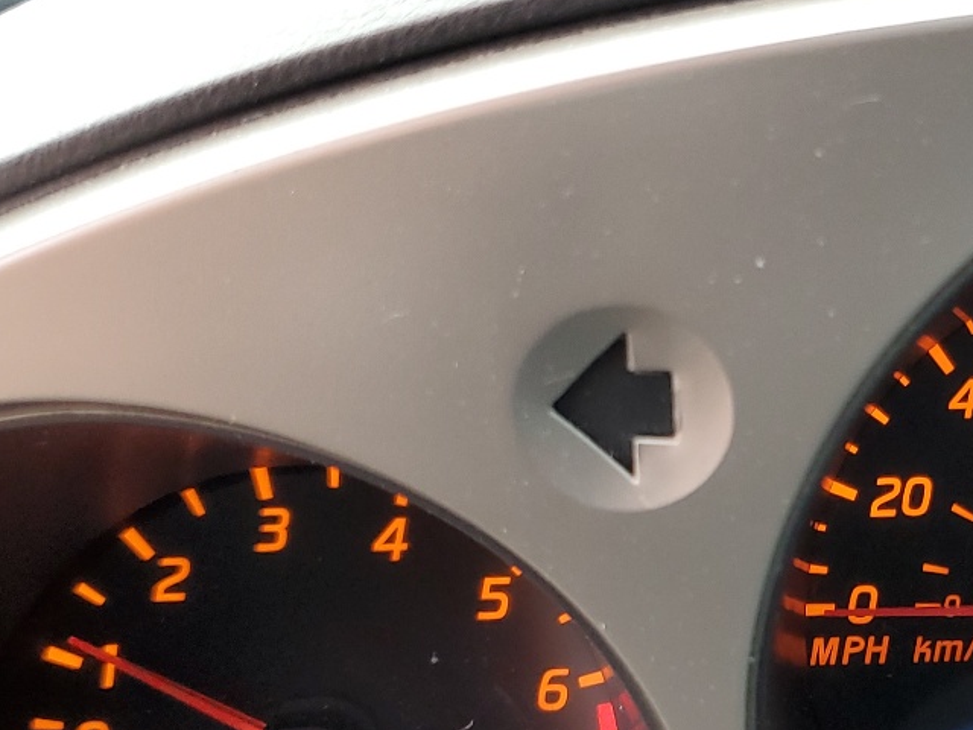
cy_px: 592
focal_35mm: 65
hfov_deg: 28.7
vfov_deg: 22.3
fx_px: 1827
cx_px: 862
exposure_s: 1/120
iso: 67
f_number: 1.5
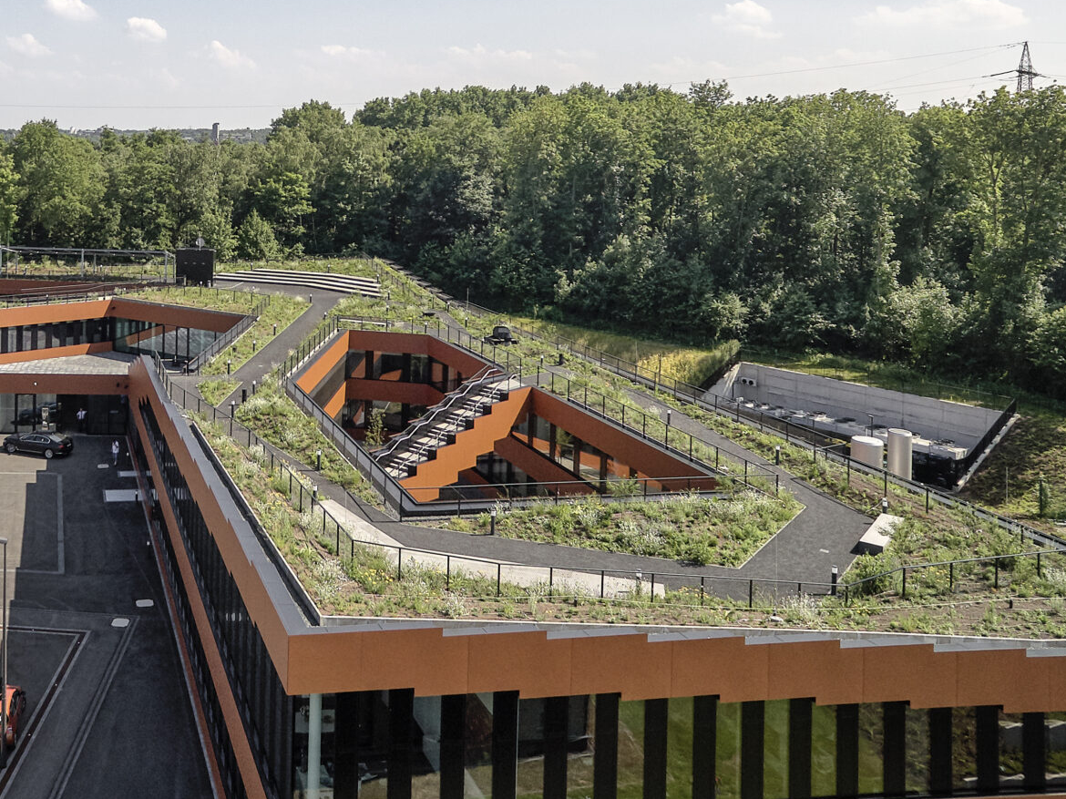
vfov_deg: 39.0
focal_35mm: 35
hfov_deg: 49.4
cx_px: 204
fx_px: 1078
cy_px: 154
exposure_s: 1/1000
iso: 100
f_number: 2.8
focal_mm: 3.61
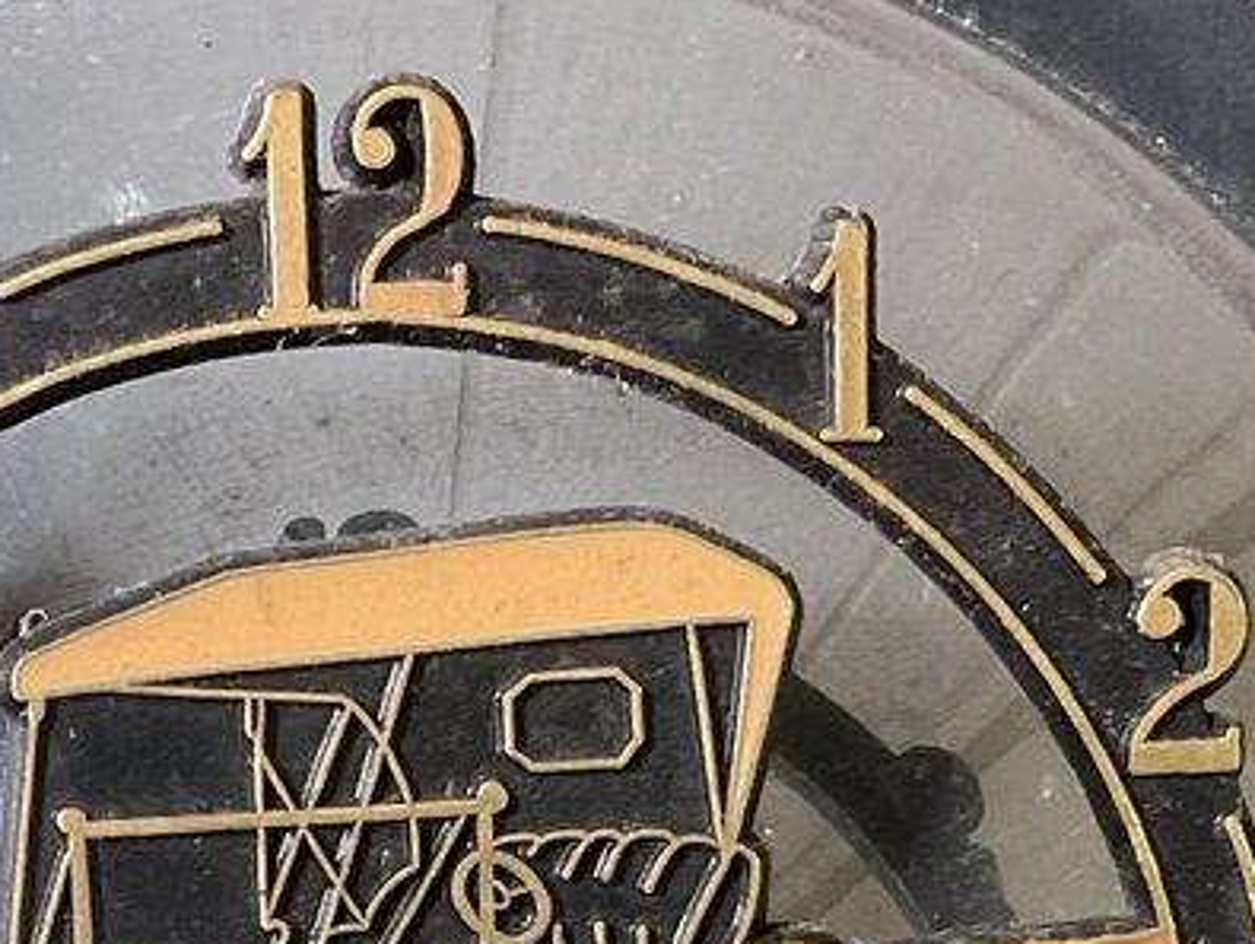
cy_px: 1317
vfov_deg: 12.8
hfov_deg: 17.6
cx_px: 335
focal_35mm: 111
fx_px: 4028
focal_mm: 3
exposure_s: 1/60
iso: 125
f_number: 1.8
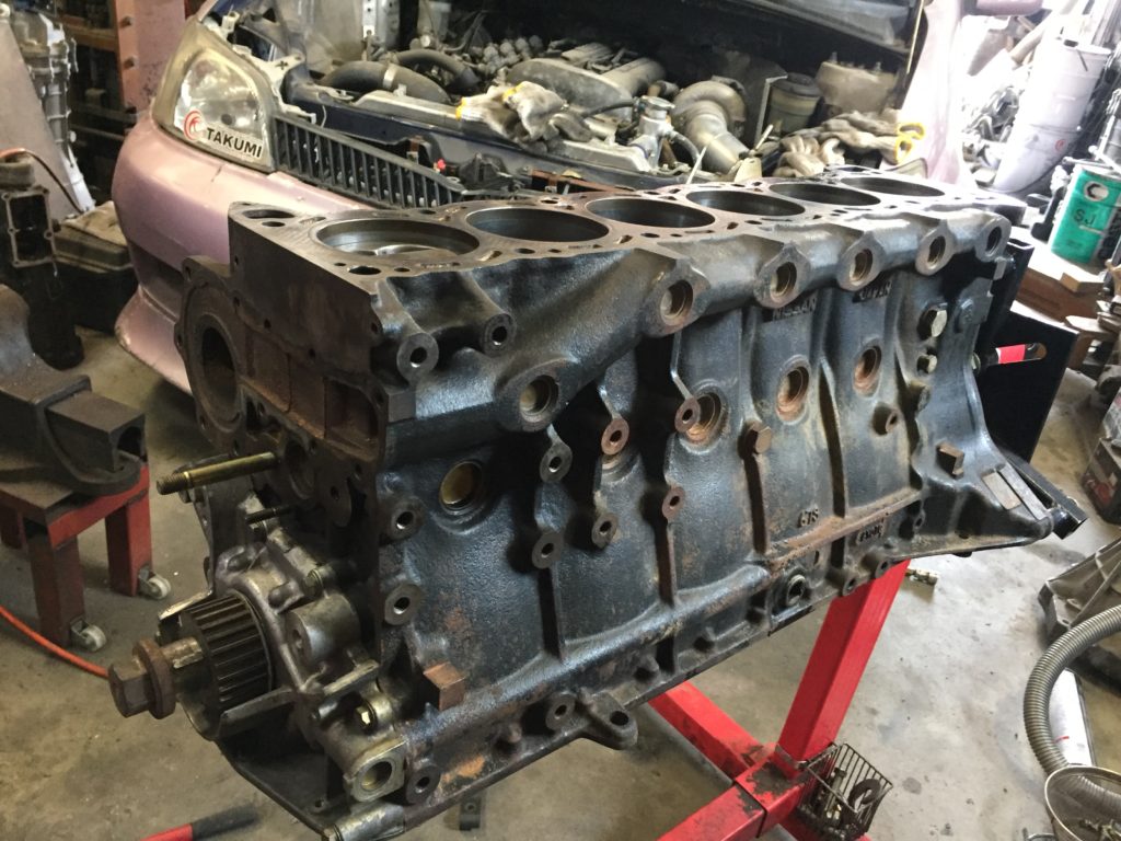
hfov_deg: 61.7
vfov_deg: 48.2
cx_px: 560
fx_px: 939
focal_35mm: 29
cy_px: 420
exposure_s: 1/30
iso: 250
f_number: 2.2
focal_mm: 4.15
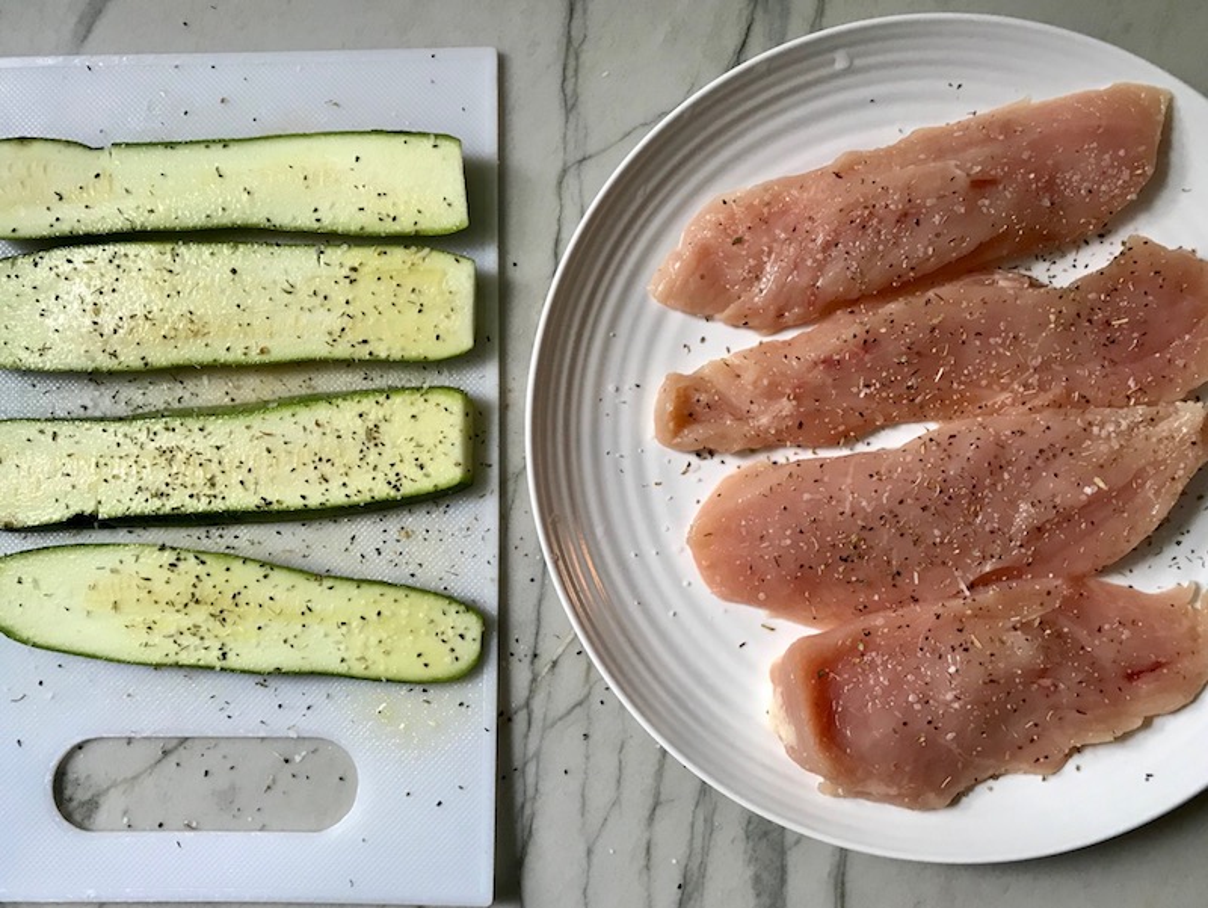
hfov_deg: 63.4
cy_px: 454
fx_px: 978
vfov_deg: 49.8
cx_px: 604
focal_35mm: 28
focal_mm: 3.99
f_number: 1.8
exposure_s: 1/30
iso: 32
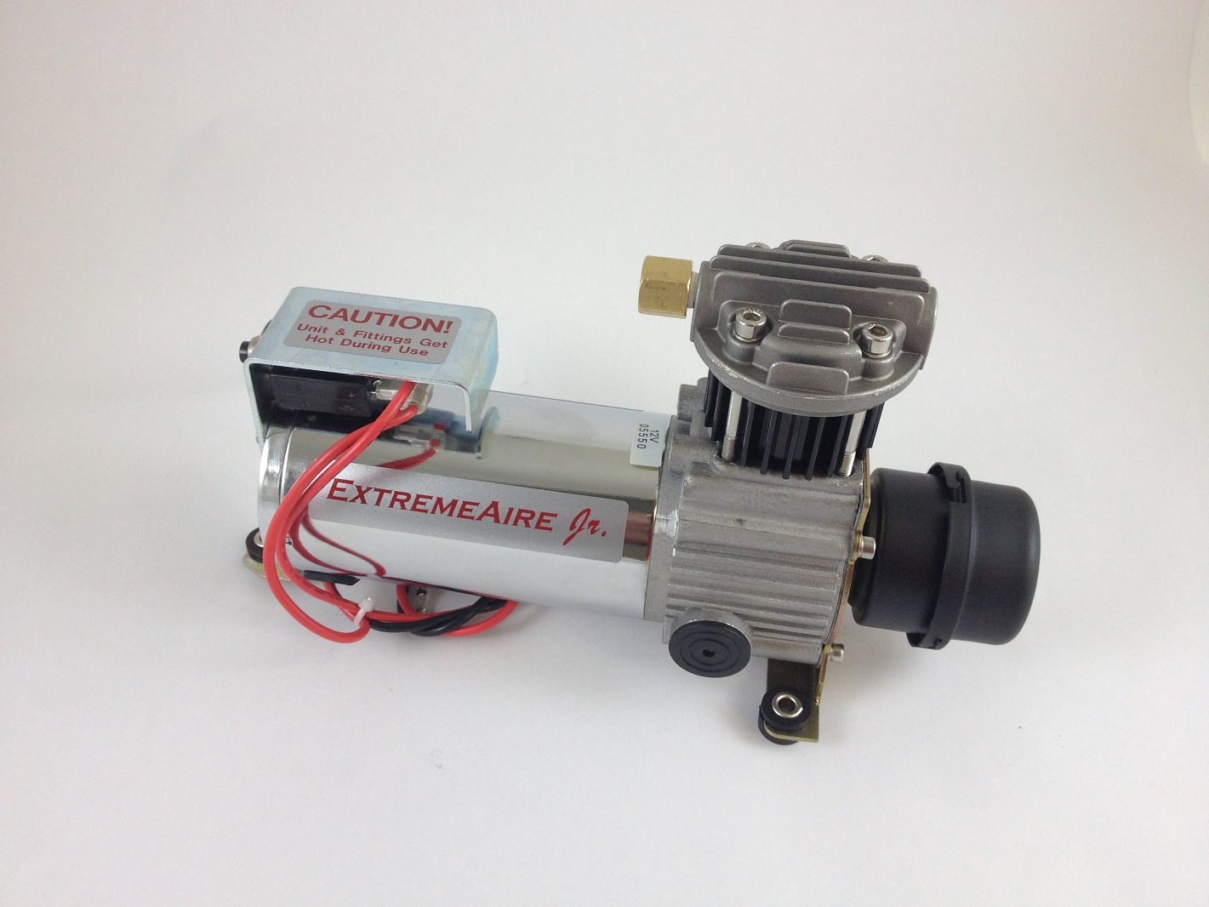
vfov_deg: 40.7
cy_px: 454
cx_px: 604
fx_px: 1223
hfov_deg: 52.6
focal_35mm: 35
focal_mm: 4.28
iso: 80
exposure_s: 1/60
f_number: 2.4
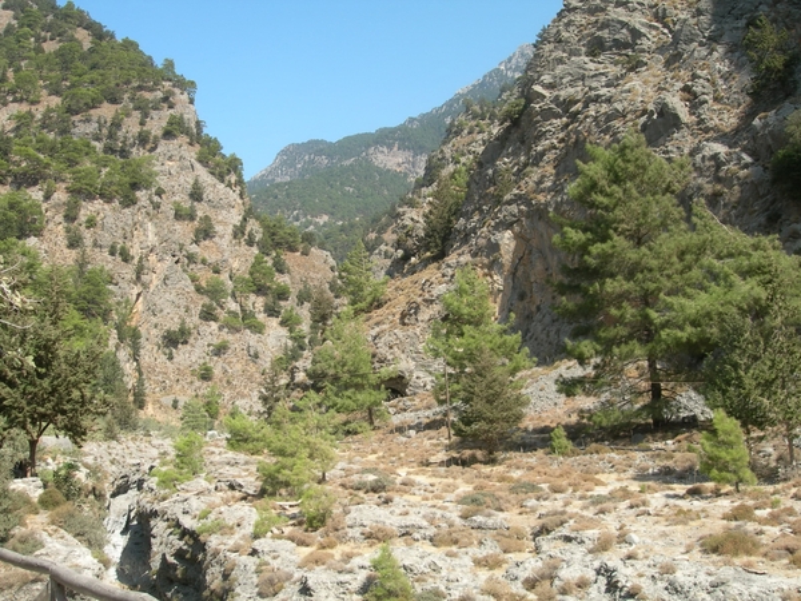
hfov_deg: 49.0
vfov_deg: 37.7
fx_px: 879
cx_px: 400
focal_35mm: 38
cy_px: 300
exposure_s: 1/288
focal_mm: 7.8
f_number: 4.8
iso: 50
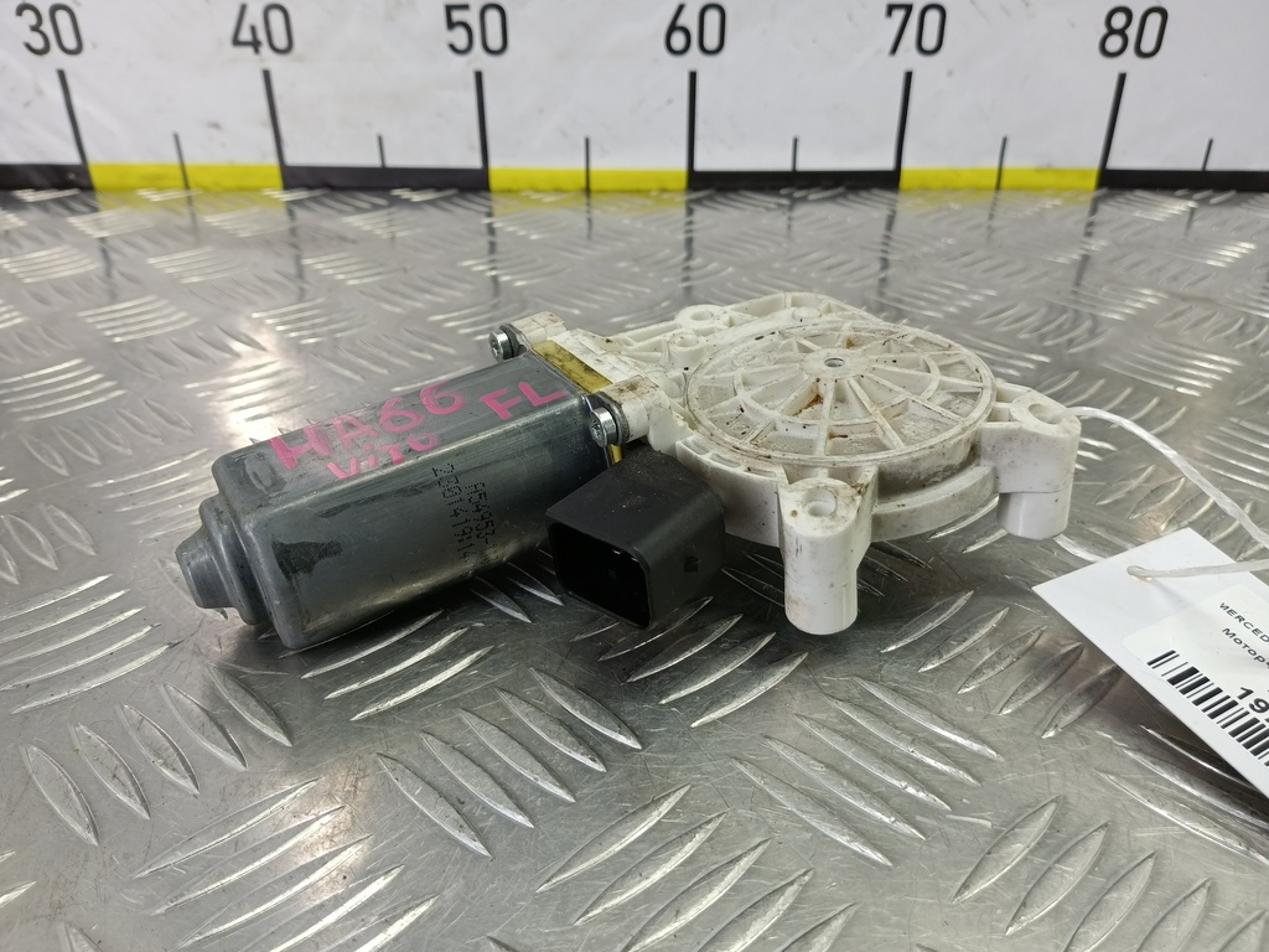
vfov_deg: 58.9
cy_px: 476
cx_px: 634
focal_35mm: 23
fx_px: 843
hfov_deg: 73.9
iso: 133
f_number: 1.6
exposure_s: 1/50
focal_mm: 4.11
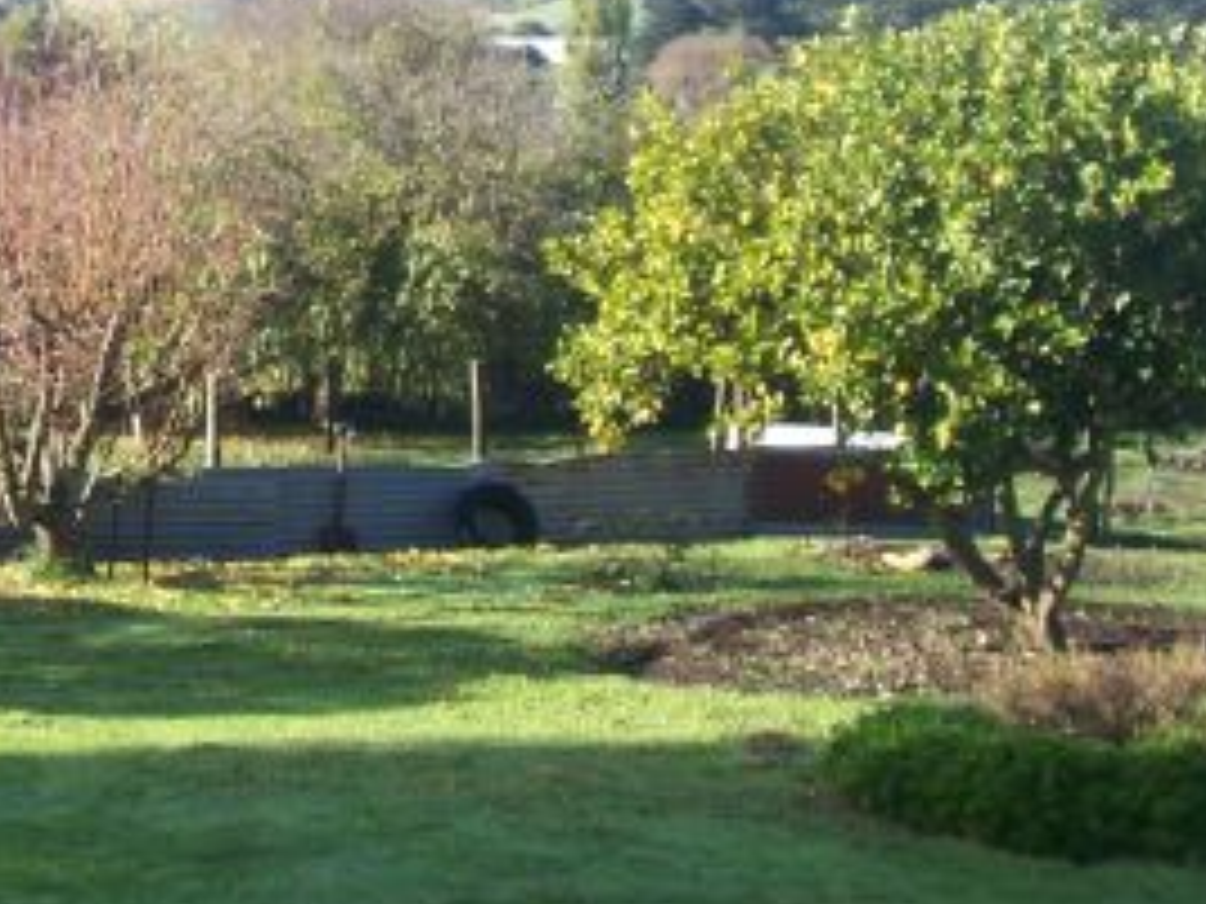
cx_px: 22
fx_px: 3240
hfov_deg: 20.5
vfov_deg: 15.8
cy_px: 148
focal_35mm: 93
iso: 64
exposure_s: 1/160
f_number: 3.9
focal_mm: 6.4
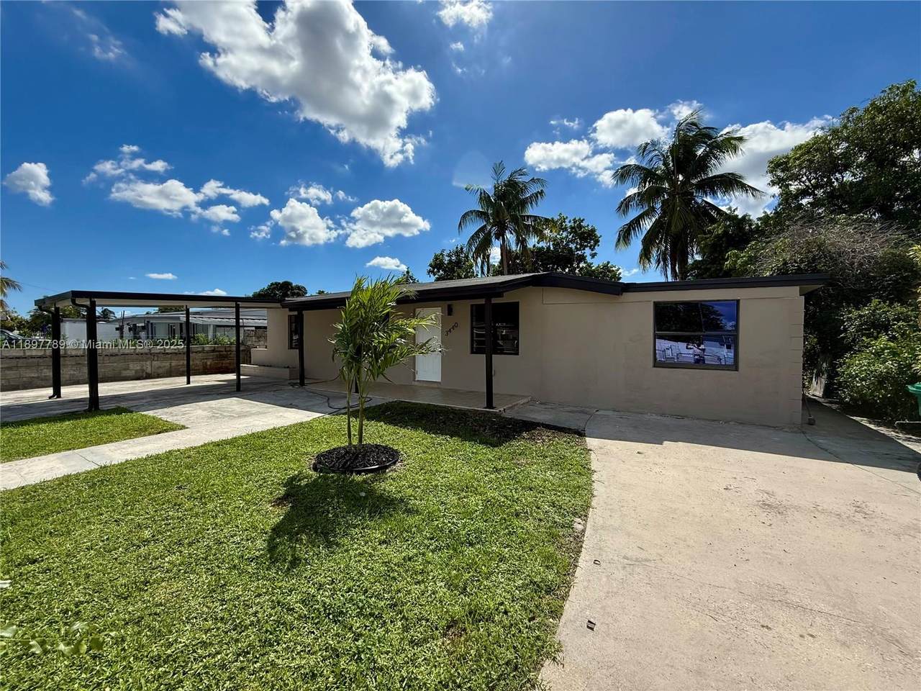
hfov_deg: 102.1
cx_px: 460
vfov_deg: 85.7
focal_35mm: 14
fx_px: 372
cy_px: 346
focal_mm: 2.22
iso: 50
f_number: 2.2
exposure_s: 1/2611
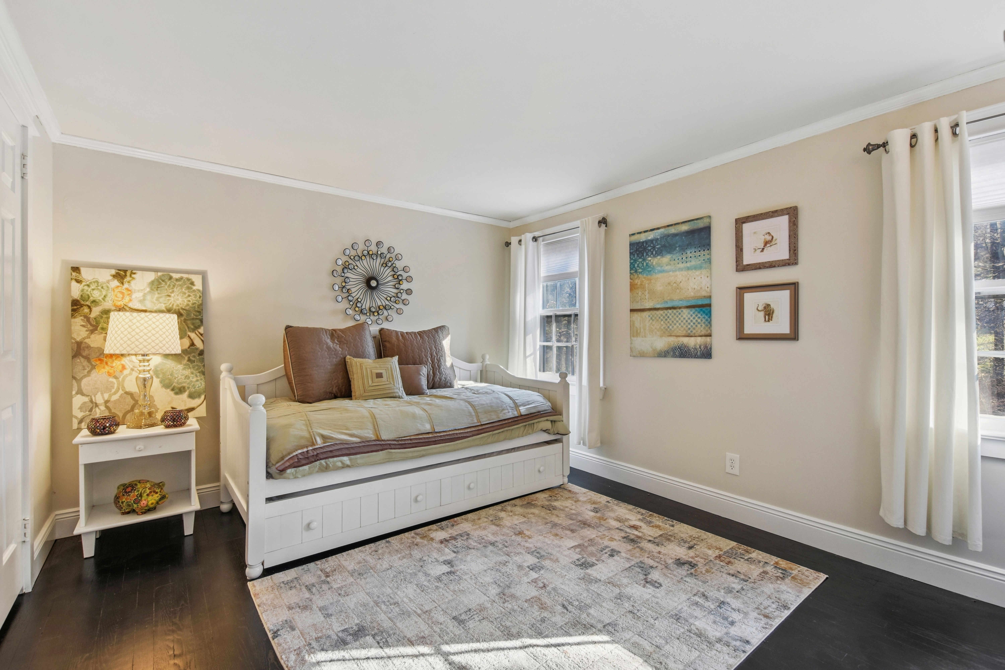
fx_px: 419
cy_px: 335
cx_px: 502
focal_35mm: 15
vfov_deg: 77.3
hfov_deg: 100.4
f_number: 8
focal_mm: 10
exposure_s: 1/13
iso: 500
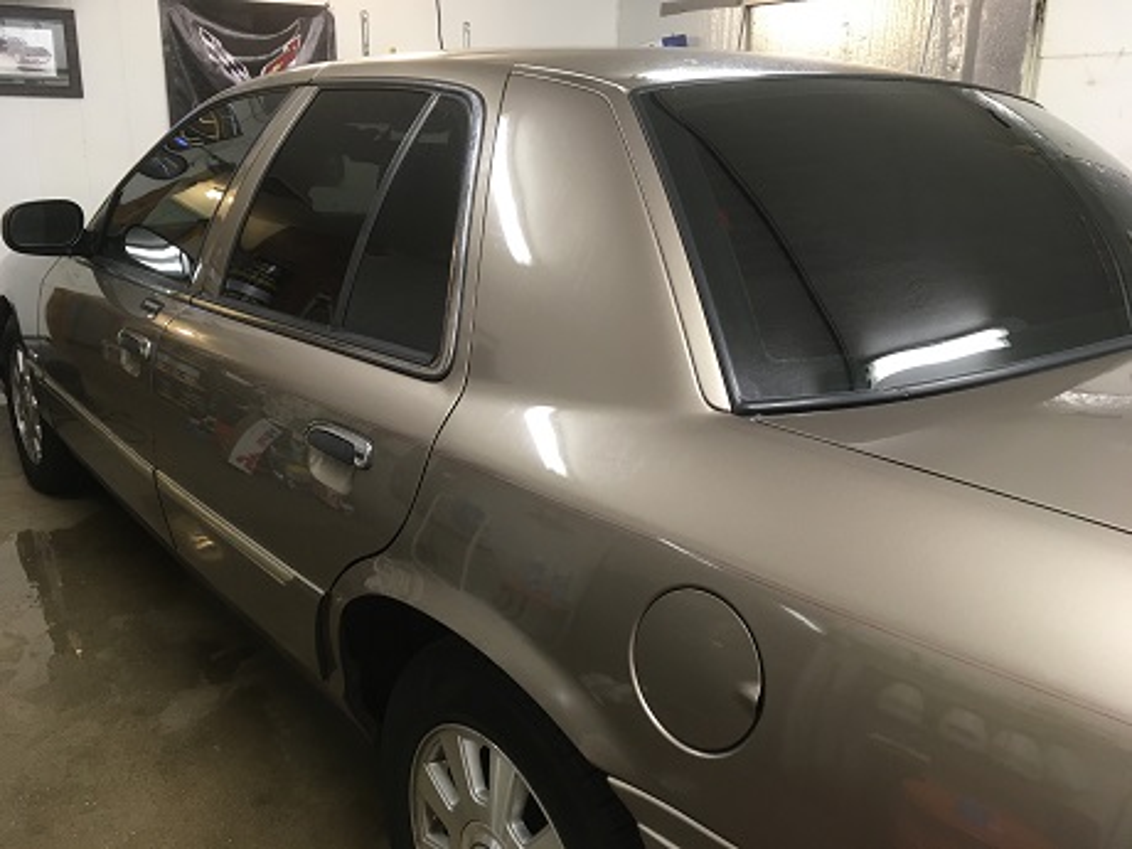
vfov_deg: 48.2
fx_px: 948
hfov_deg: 61.7
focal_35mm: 29
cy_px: 424
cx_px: 566
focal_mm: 4.15
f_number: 2.2
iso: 80
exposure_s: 1/30
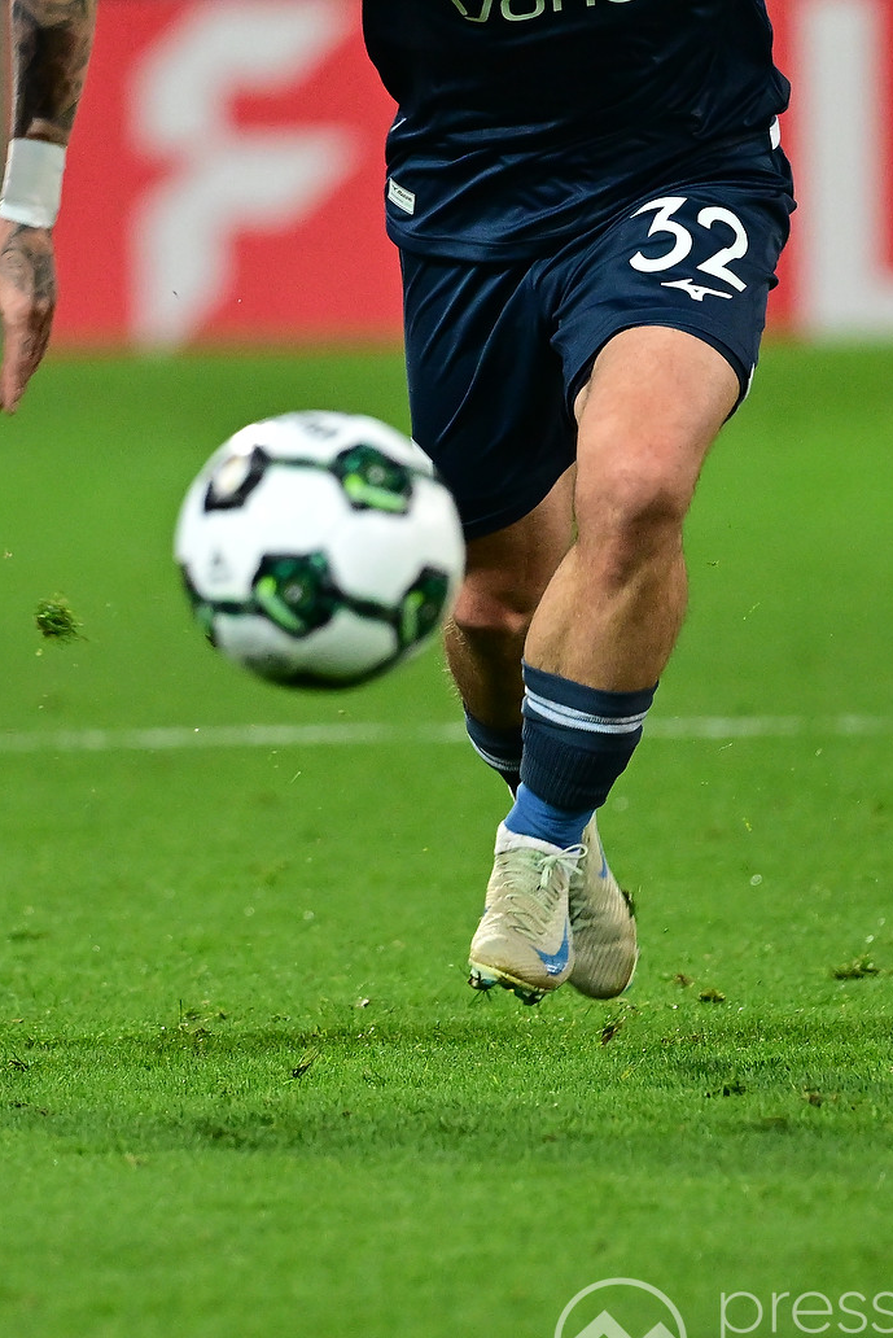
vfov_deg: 2.7
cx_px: 218
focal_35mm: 775
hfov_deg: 1.8
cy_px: 145
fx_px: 28805
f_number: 4.5
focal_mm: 400
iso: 2800
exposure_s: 1/800
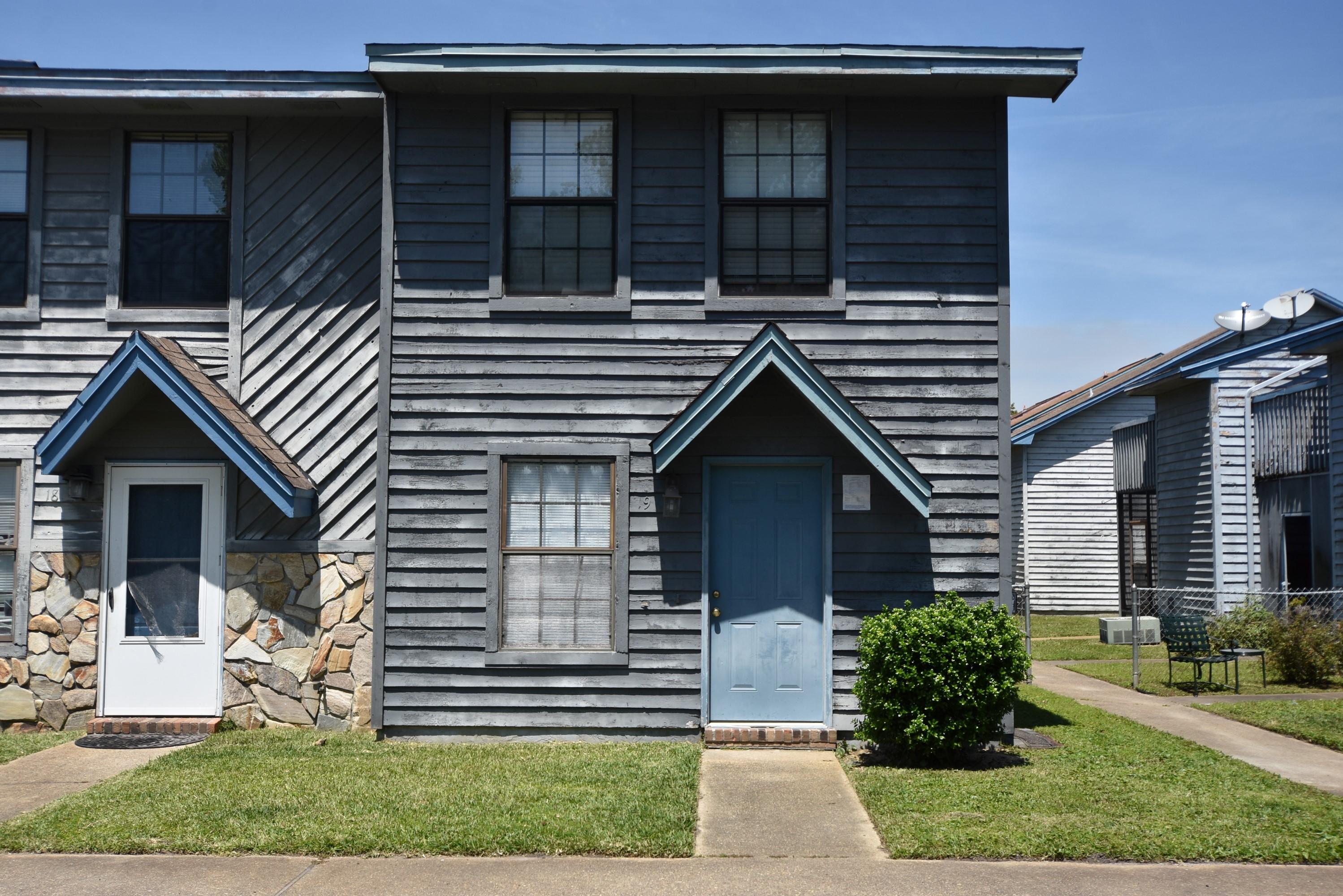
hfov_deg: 53.1
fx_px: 1343
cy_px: 448
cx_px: 672
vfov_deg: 36.9
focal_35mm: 36
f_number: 8
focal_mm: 24
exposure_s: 1/500
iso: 200
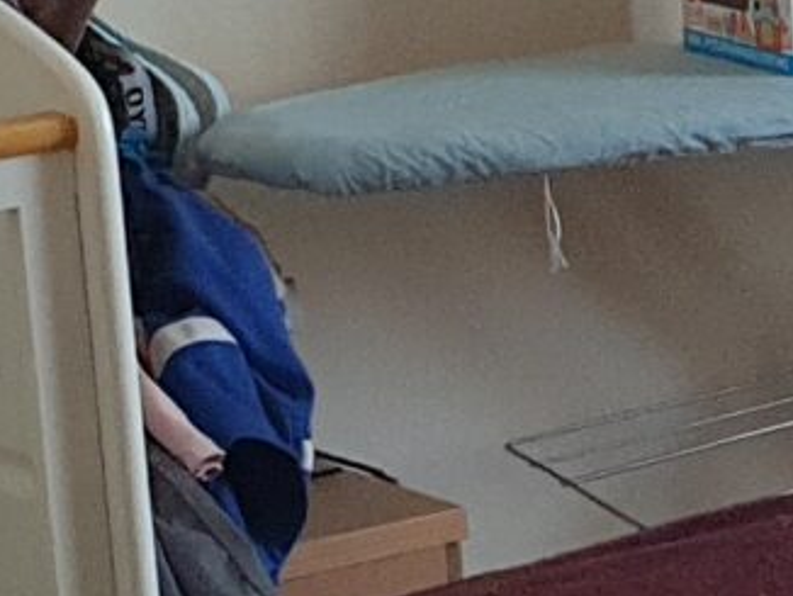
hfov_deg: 9.2
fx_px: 4677
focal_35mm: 204
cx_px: 1496
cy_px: 309
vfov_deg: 7.3
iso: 250
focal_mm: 4.3
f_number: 2.4
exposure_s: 1/43
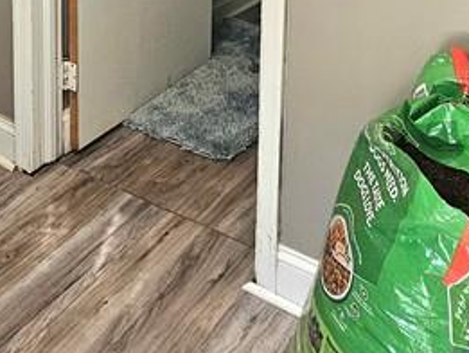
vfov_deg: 22.6
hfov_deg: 37.4
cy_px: -195
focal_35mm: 51
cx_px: 194
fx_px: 691
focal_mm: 2.2
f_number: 2.2
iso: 125
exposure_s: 1/60.2
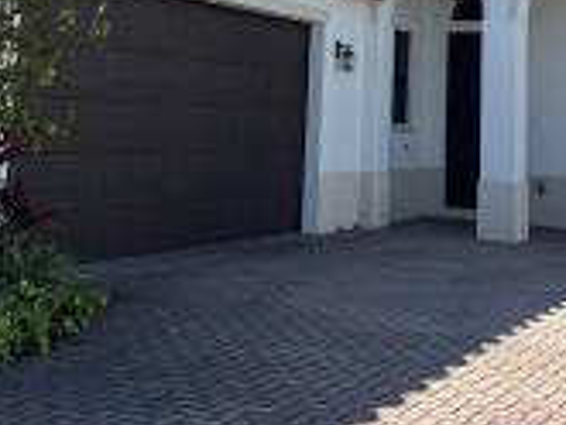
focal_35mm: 63
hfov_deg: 30.6
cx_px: 353
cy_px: -27
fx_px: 1031
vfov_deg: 22.2
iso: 50
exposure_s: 1/2288
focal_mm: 5.96
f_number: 1.6
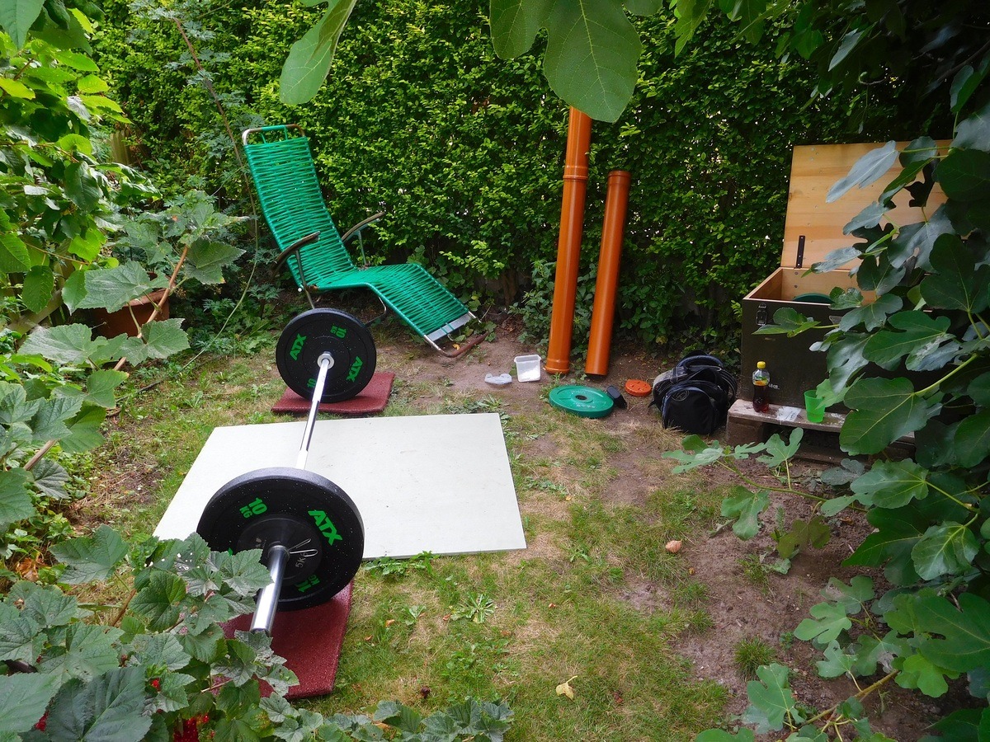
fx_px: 715
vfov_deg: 54.9
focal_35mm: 25
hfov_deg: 69.4
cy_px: 371
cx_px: 495
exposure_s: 1/30
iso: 125
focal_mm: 4.5
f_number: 3.4
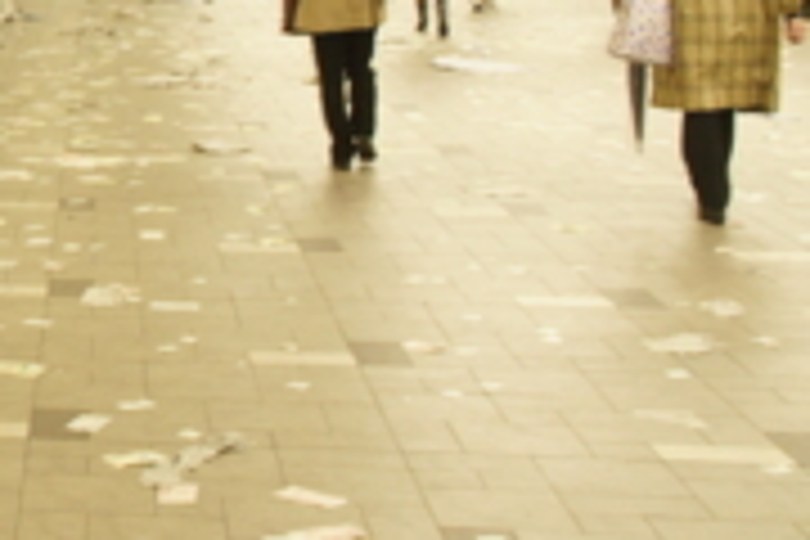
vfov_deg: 14.7
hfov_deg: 19.1
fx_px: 2025
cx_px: -486
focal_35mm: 90
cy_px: -88
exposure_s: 1/30
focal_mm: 18
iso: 1250
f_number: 6.3
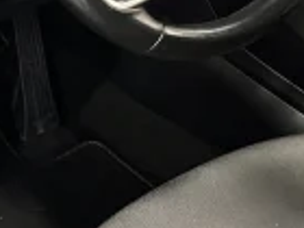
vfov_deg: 12.4
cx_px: 63
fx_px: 1045
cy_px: 59
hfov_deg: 16.4
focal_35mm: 119
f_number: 1.6
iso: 640
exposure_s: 1/31
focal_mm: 5.1
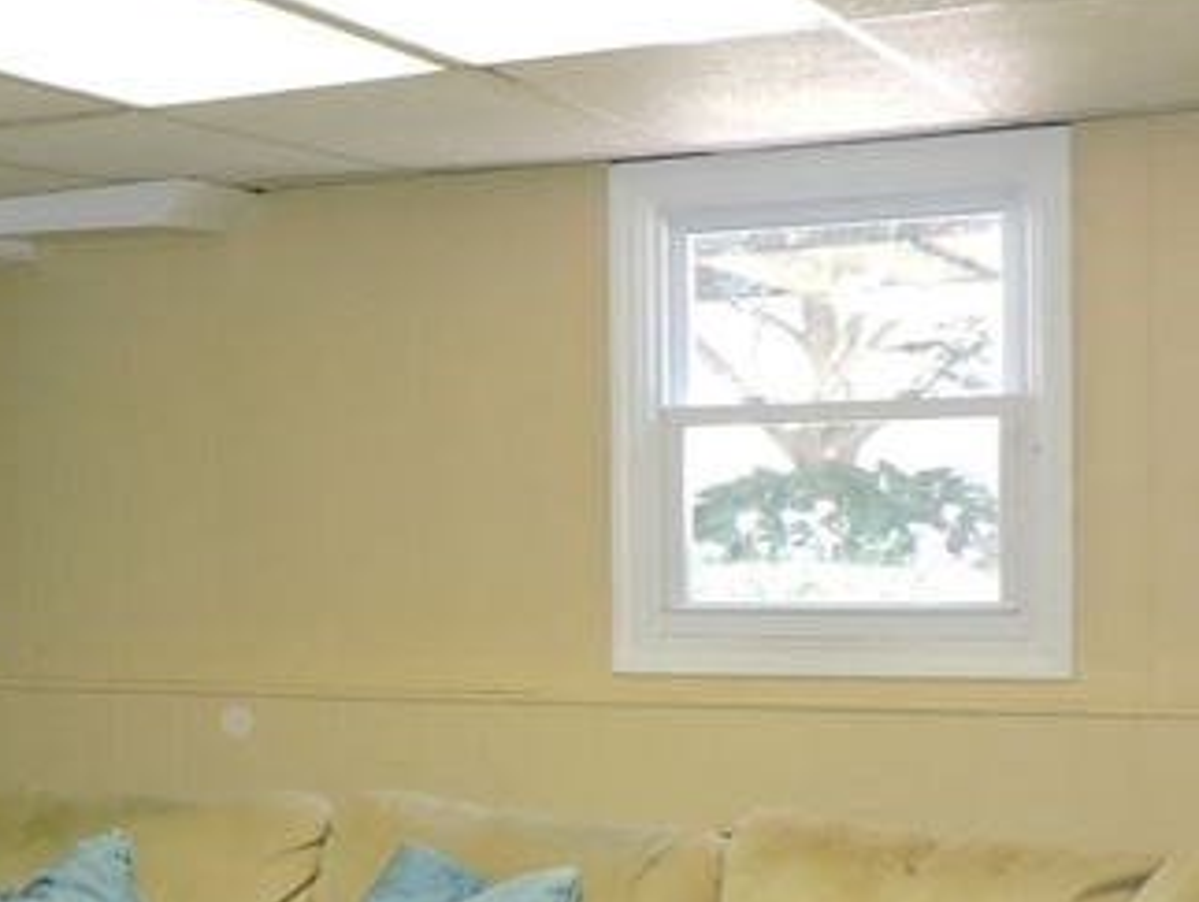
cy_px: 553
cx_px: -41
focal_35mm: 76
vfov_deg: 19.4
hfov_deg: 24.3
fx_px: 2635
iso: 220
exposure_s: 1/40
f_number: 3
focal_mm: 4.3
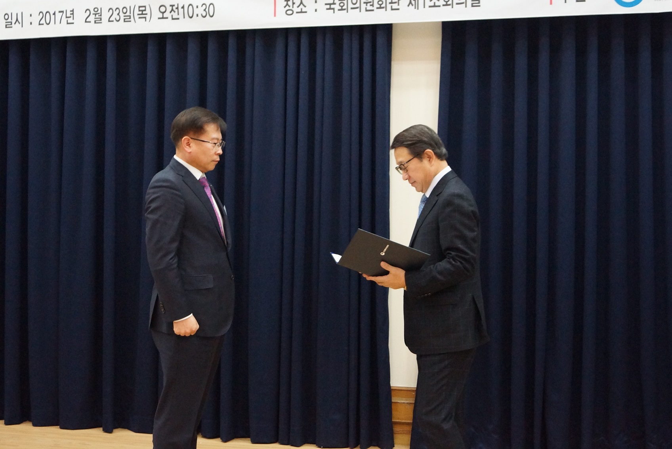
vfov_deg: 29.3
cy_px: 224
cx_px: 336
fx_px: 859
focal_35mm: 46
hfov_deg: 42.7
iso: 1600
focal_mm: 22
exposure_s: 1/50
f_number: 4
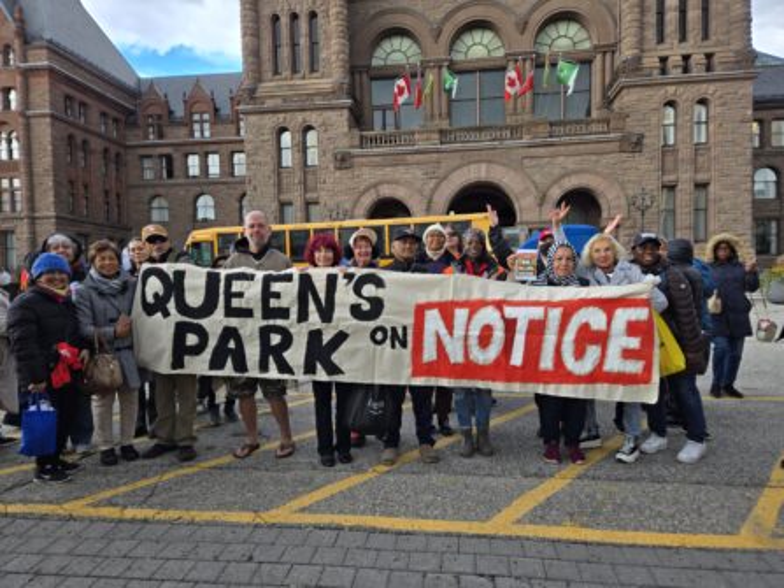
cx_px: 392
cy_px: 294
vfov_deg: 58.9
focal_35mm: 23
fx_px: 521
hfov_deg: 73.9
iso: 25
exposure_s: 1/236
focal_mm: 5.4
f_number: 1.8
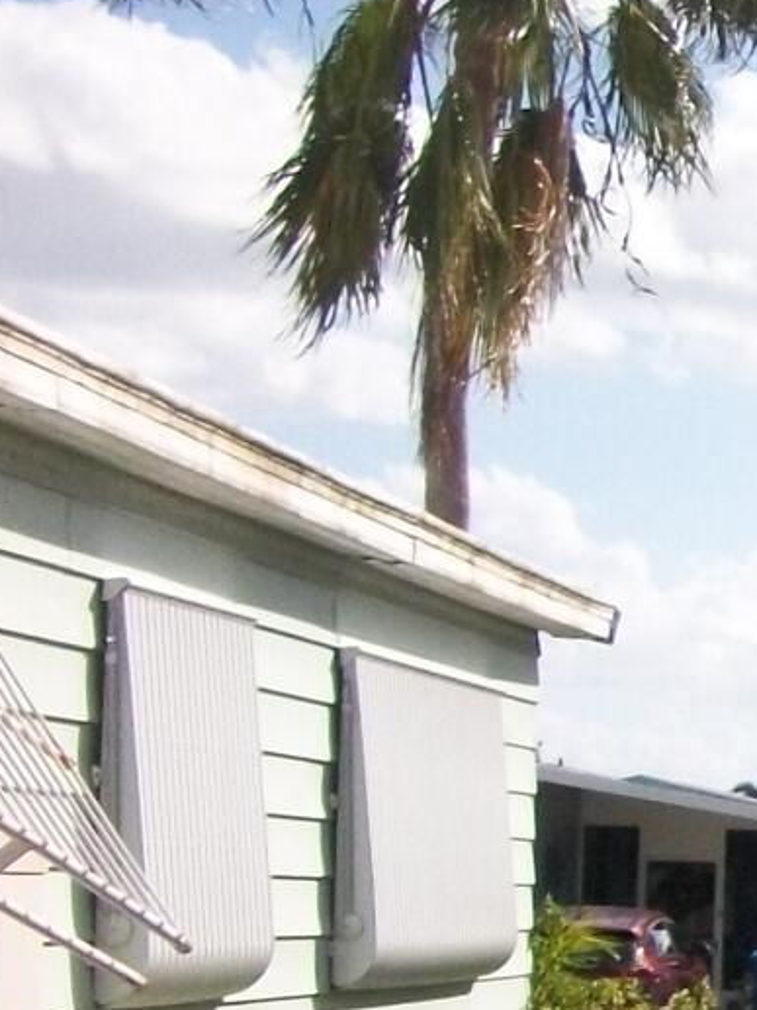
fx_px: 3703
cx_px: 1958
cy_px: 926
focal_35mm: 127
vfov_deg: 15.3
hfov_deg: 9.9
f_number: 8.8
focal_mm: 5.7
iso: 200
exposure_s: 1/500
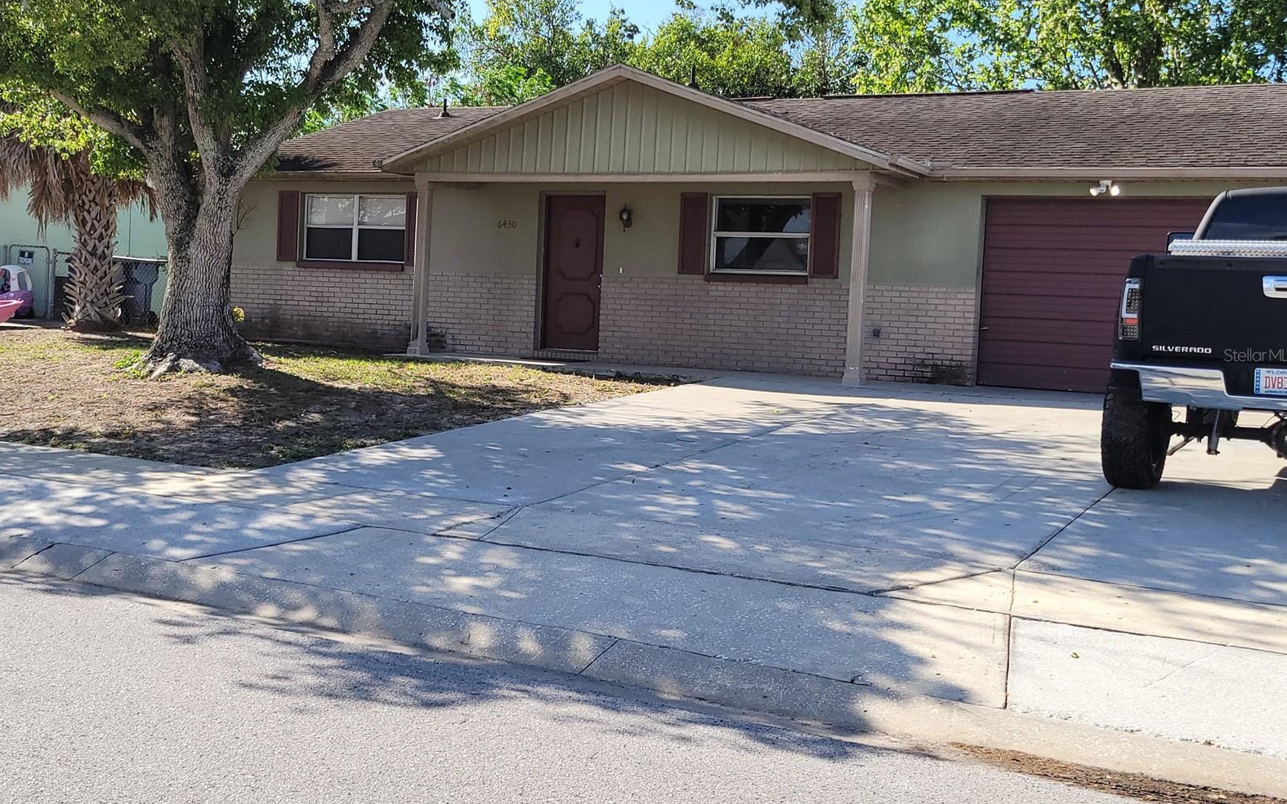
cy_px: 355
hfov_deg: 66.5
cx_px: 647
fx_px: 982
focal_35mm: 28
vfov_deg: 44.4
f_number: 1.8
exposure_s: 1/1344
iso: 40
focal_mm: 5.4
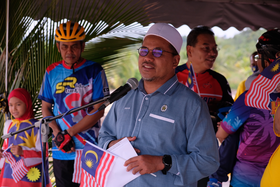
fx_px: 646
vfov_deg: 16.5
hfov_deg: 24.5
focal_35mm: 83
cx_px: 140
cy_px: 94
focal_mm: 55
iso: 640
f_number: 4
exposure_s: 1/250
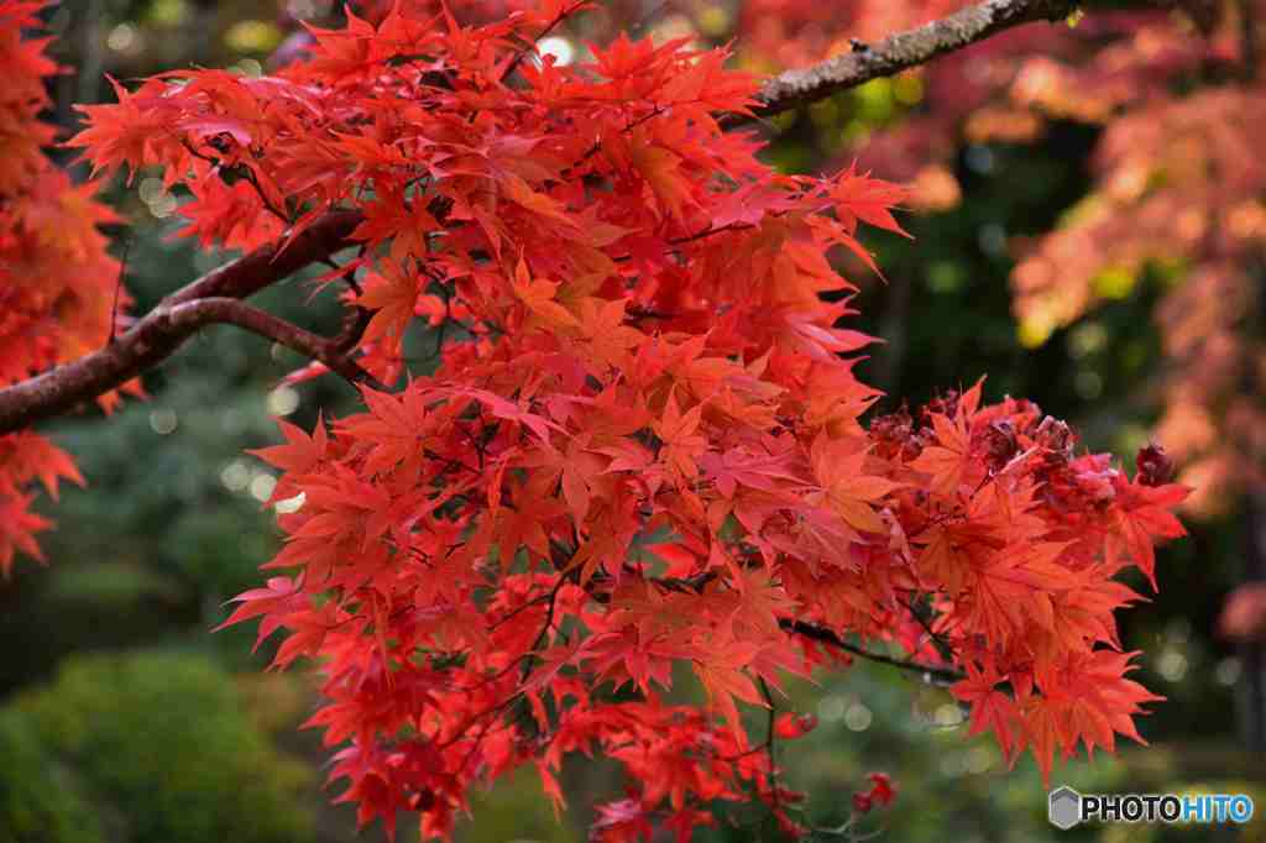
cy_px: 422
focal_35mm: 120
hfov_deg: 17.1
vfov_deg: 11.4
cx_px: 633
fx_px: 4218
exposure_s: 1/80
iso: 320
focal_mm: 120
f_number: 4.5
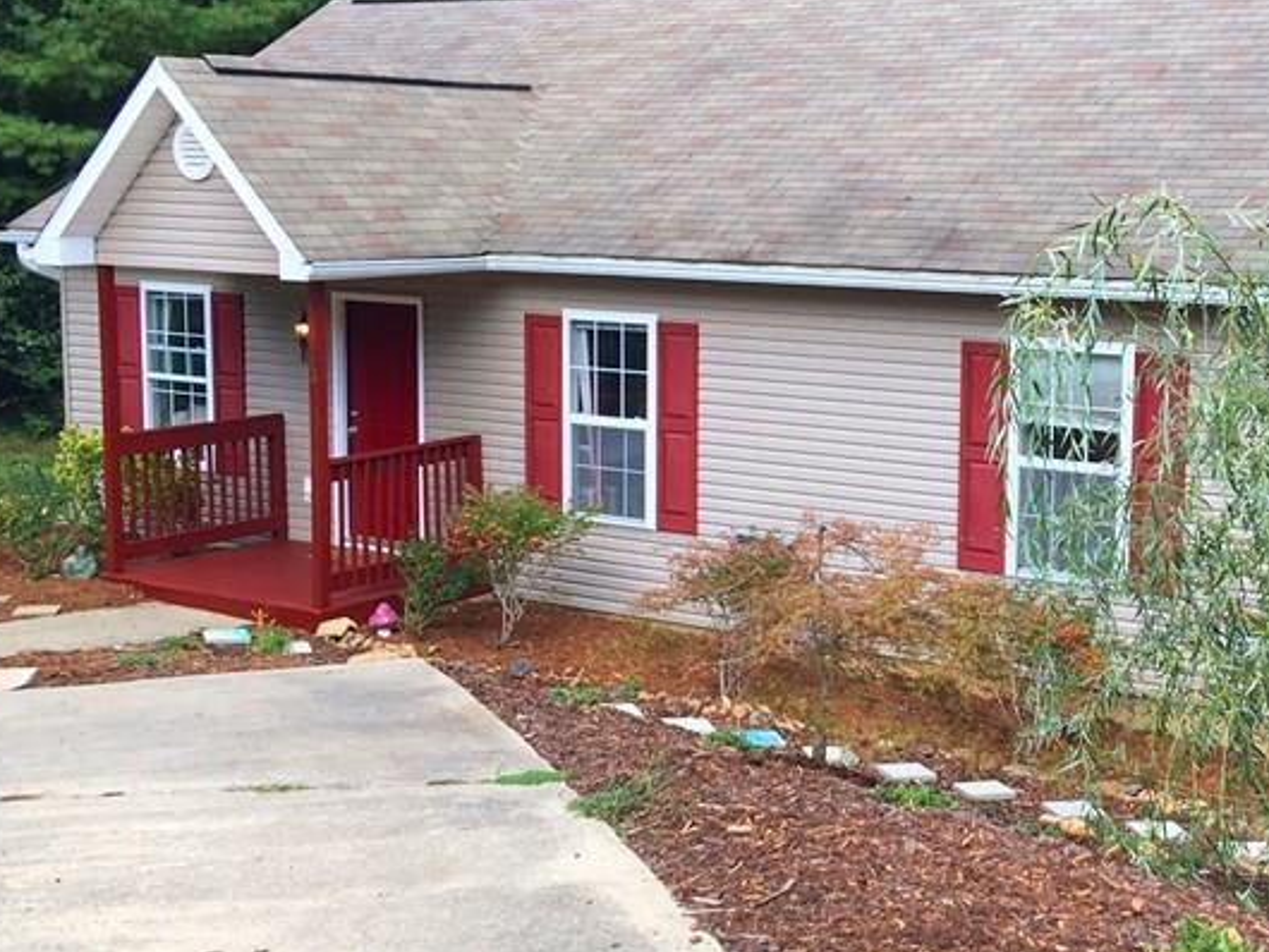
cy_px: 445
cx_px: 884
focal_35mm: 56
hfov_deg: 33.9
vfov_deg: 26.1
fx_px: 2054
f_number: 2.2
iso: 25
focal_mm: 4.15
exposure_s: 1/416
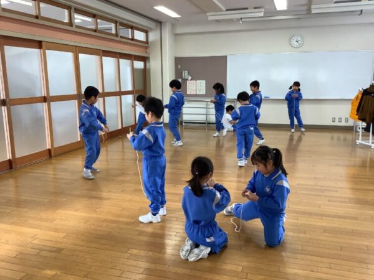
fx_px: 335
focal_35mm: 31
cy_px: 140
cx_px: 187
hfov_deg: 58.4
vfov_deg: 45.4
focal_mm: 3.3
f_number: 2.4
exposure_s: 1/100
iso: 100
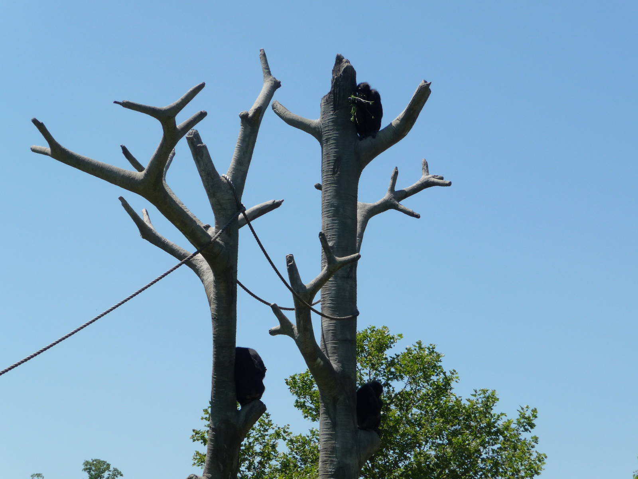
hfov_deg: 20.4
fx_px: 1769
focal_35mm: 96
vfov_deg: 15.4
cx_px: 319
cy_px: 240
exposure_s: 1/640
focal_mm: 16.3
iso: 100
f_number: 4.7
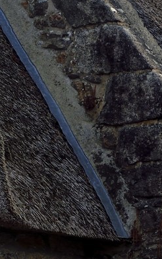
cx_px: 442
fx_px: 1609
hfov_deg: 5.5
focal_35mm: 228
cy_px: 270
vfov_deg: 9.1
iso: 200
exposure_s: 1/320
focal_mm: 55
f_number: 8
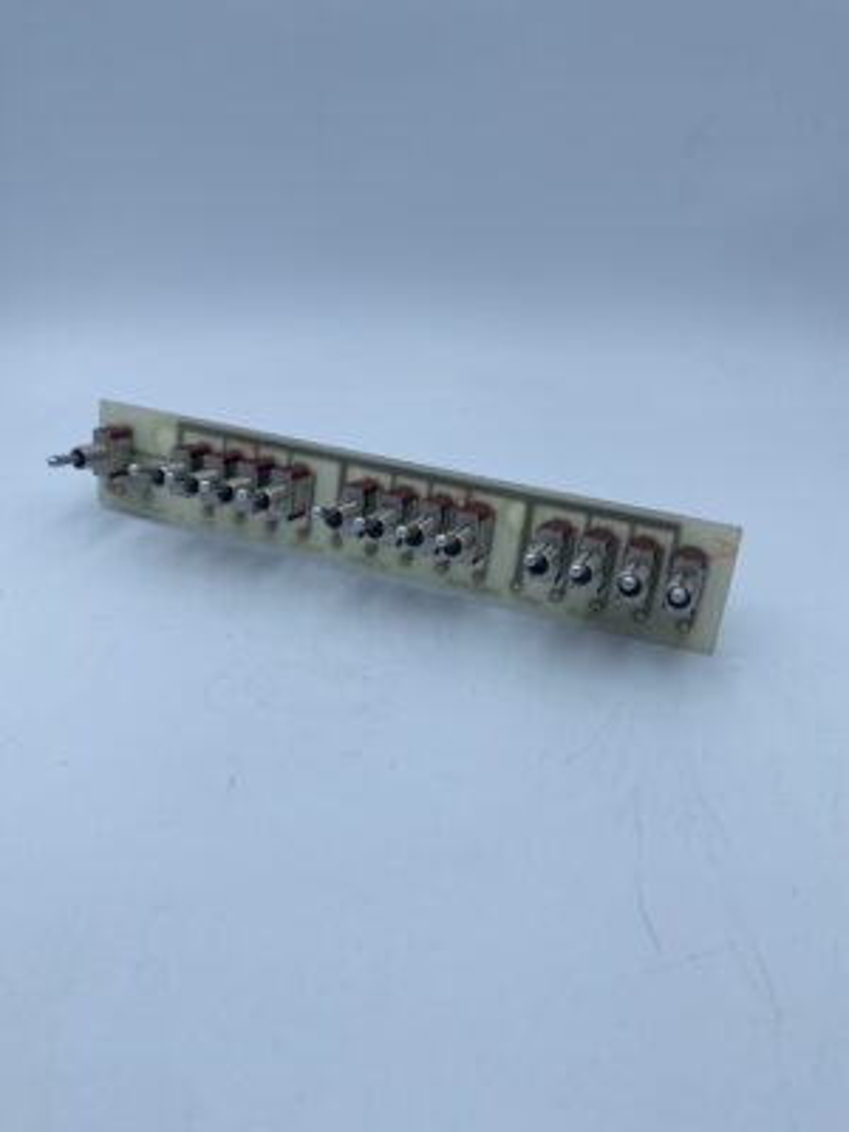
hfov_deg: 53.1
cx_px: 424
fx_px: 850
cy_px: 566
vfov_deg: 67.3
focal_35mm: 26
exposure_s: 1/1701
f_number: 1.8
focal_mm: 4.25
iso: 32
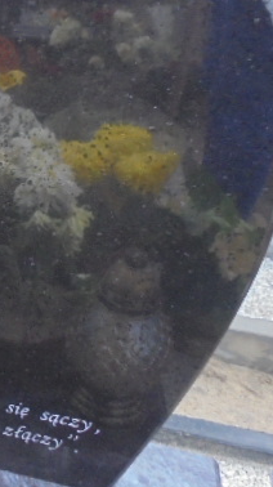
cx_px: -108
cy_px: 186
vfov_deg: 42.6
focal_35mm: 48
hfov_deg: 21.7
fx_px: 619
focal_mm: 4.6
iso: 400
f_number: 3.5
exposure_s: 1/20
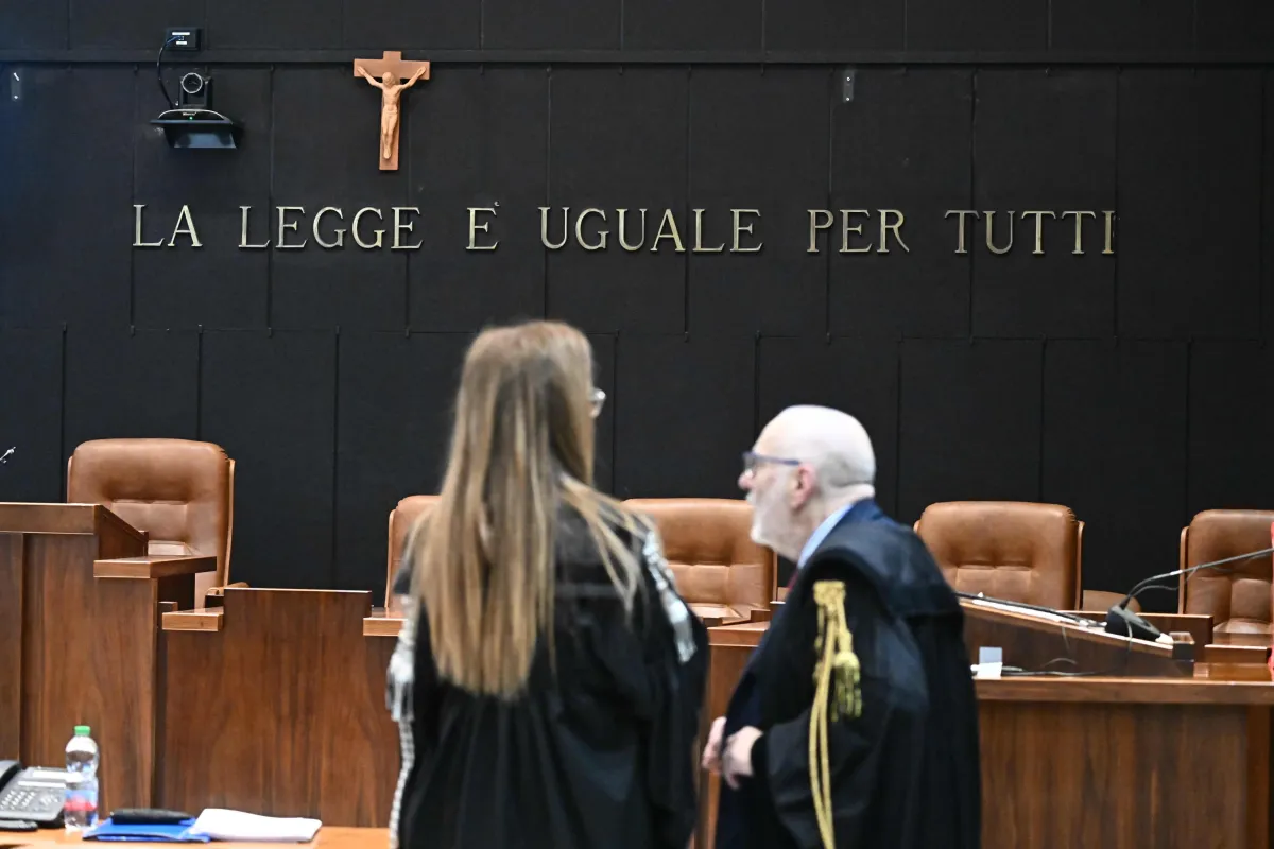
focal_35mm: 100
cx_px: 637
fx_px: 3539
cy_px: 424
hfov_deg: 20.4
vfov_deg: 13.7
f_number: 4.5
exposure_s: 1/60
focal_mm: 100
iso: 12800
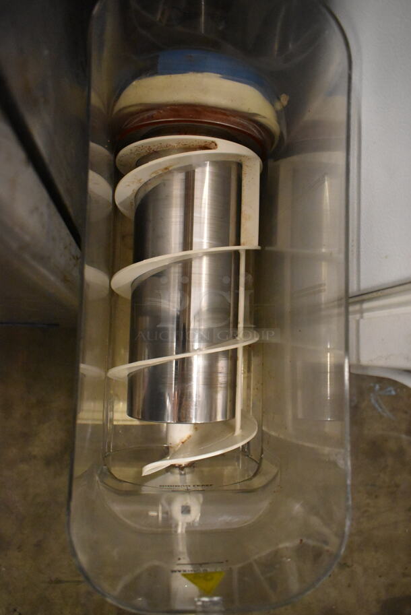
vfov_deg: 67.3
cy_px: 308
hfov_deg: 48.0
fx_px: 462
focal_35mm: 27
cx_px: 206
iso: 5000
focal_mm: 18
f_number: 3.5
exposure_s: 1/125
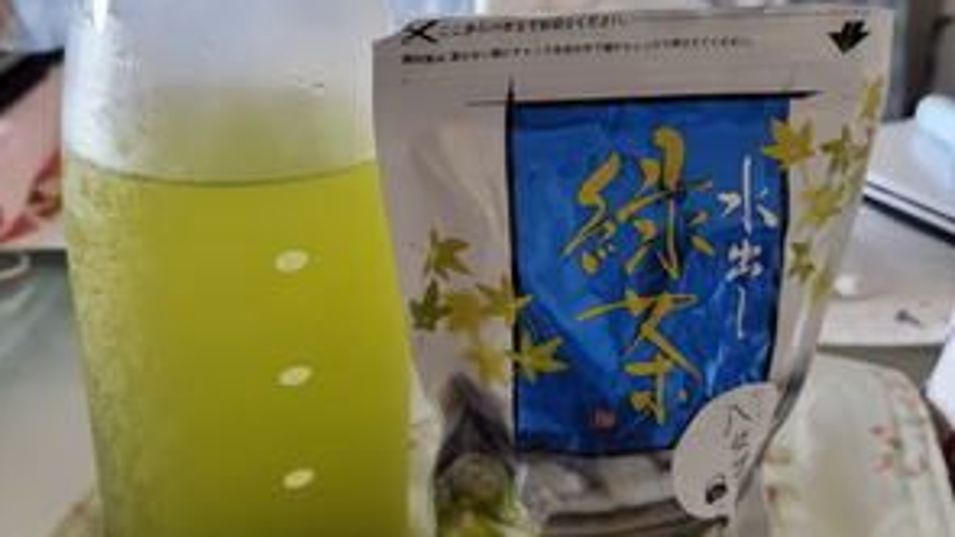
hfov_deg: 58.0
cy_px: 217
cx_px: 473
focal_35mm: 34
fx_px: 861
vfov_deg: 34.6
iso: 766
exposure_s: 1/120
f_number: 1.9
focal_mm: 5.5
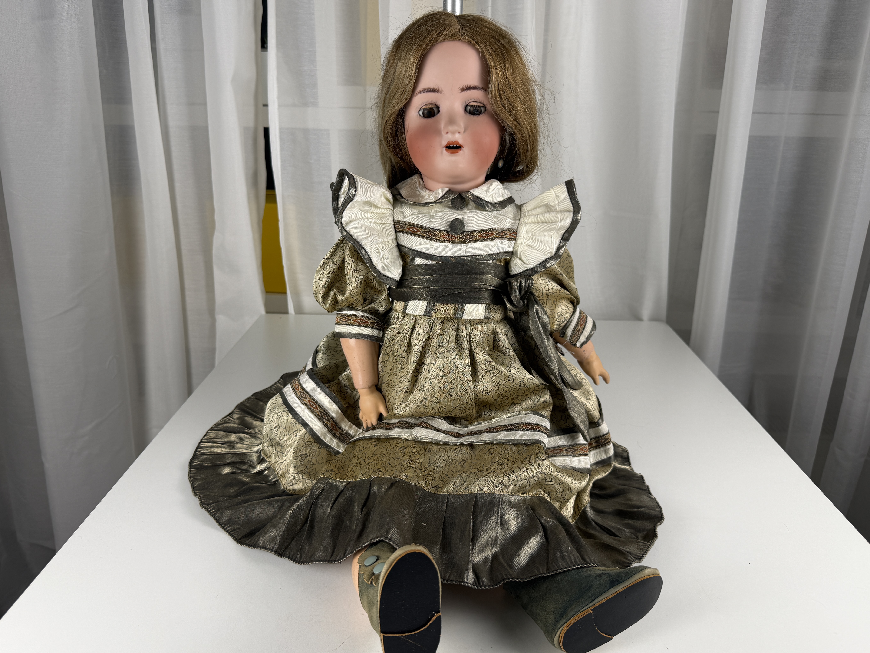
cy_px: 319
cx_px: 424
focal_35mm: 25
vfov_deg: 54.9
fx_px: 628
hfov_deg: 69.4
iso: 50
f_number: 1.78
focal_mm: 6.76
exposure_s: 1/123
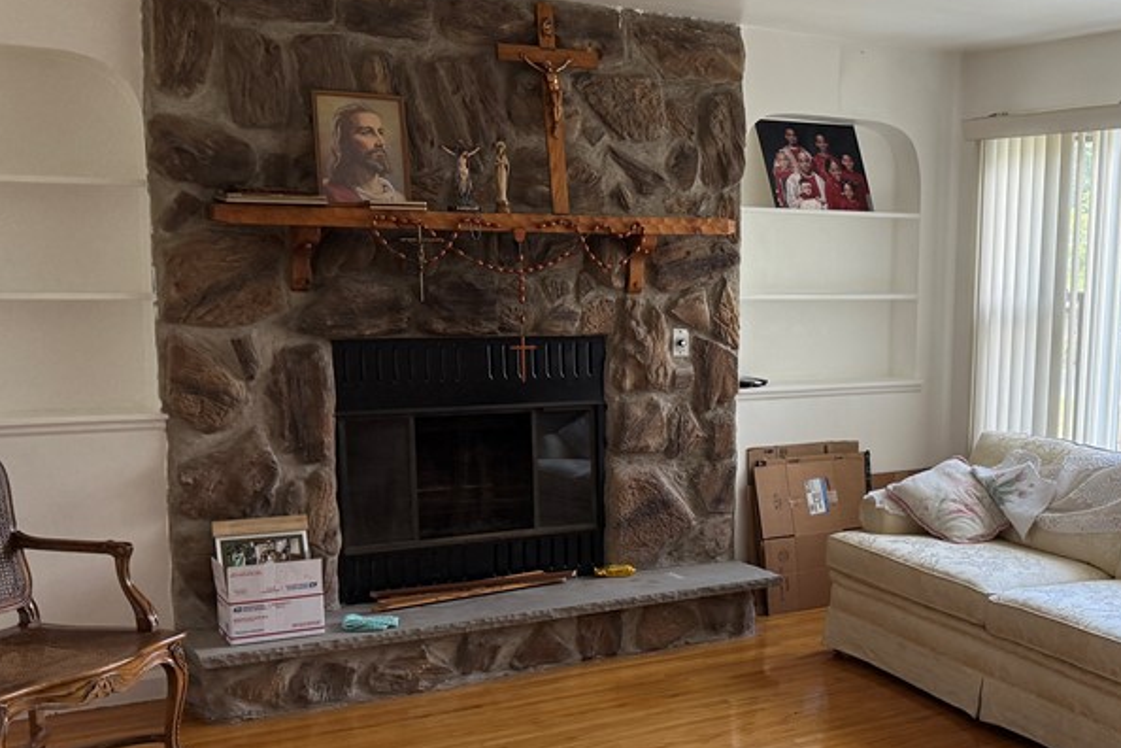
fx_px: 1339
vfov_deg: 31.1
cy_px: 455
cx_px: 845
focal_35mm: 43
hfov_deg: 43.9
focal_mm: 6.76
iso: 200
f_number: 1.78
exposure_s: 1/120
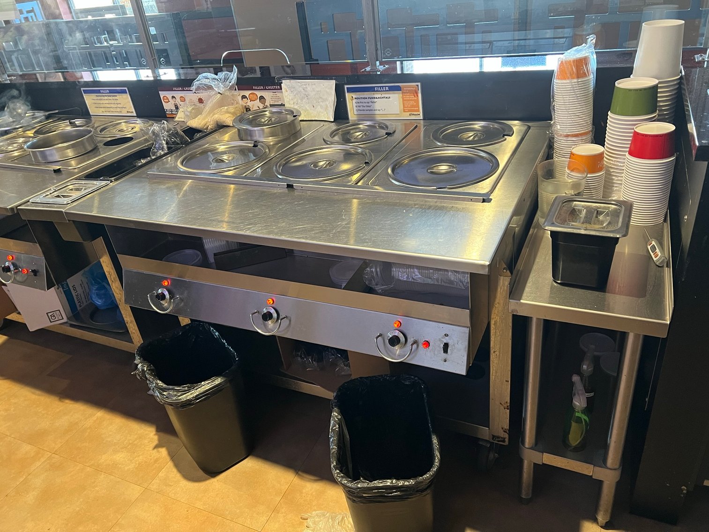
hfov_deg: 67.3
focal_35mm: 26
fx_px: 533
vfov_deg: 53.1
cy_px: 266
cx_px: 354
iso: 400
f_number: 1.5
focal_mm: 5.7
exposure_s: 1/60
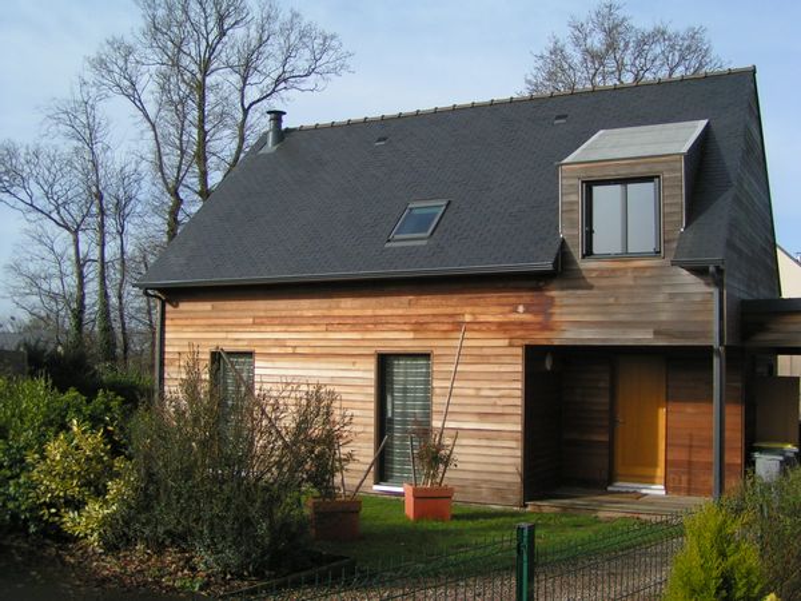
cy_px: 300
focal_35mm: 38
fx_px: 879
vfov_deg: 37.7
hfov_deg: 49.0
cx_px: 400
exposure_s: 1/1000
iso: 50
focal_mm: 5.8
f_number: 3.2
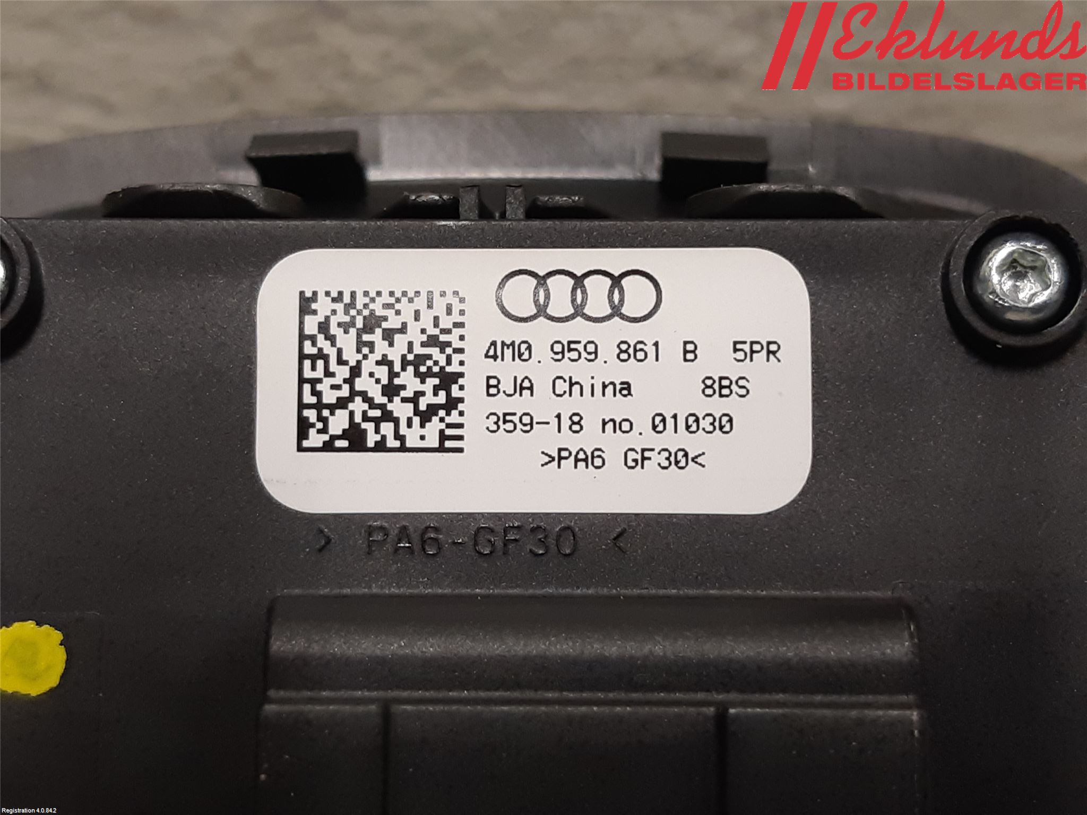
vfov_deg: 53.1
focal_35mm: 26
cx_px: 544
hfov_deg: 67.3
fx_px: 816
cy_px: 408
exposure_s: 1/50
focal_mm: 3.93
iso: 125
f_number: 1.7
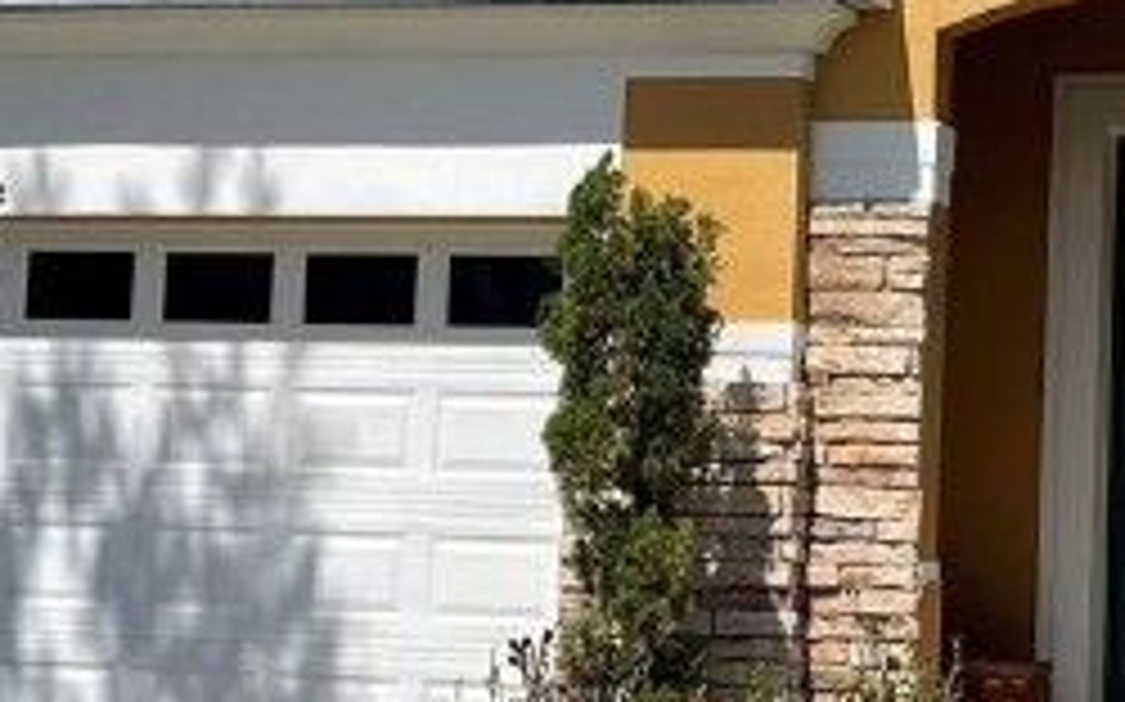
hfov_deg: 18.4
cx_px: 778
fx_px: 3463
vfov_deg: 11.5
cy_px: 171
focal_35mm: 113
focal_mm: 5.1
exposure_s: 1/4902
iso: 32
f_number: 1.6
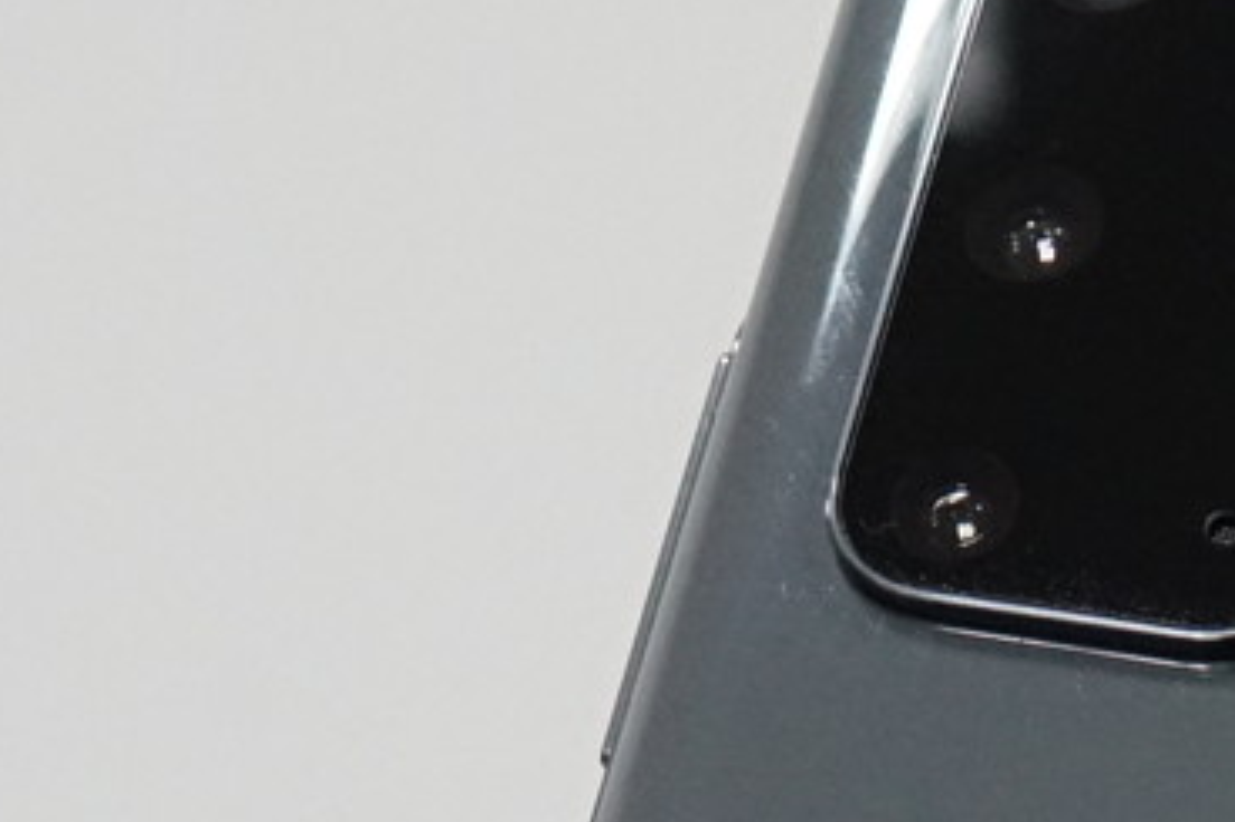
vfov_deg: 8.7
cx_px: 1319
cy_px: 1869
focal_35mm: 146
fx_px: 5006
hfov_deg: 13.8
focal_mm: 10.18
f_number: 2.8
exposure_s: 1/500
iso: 1250
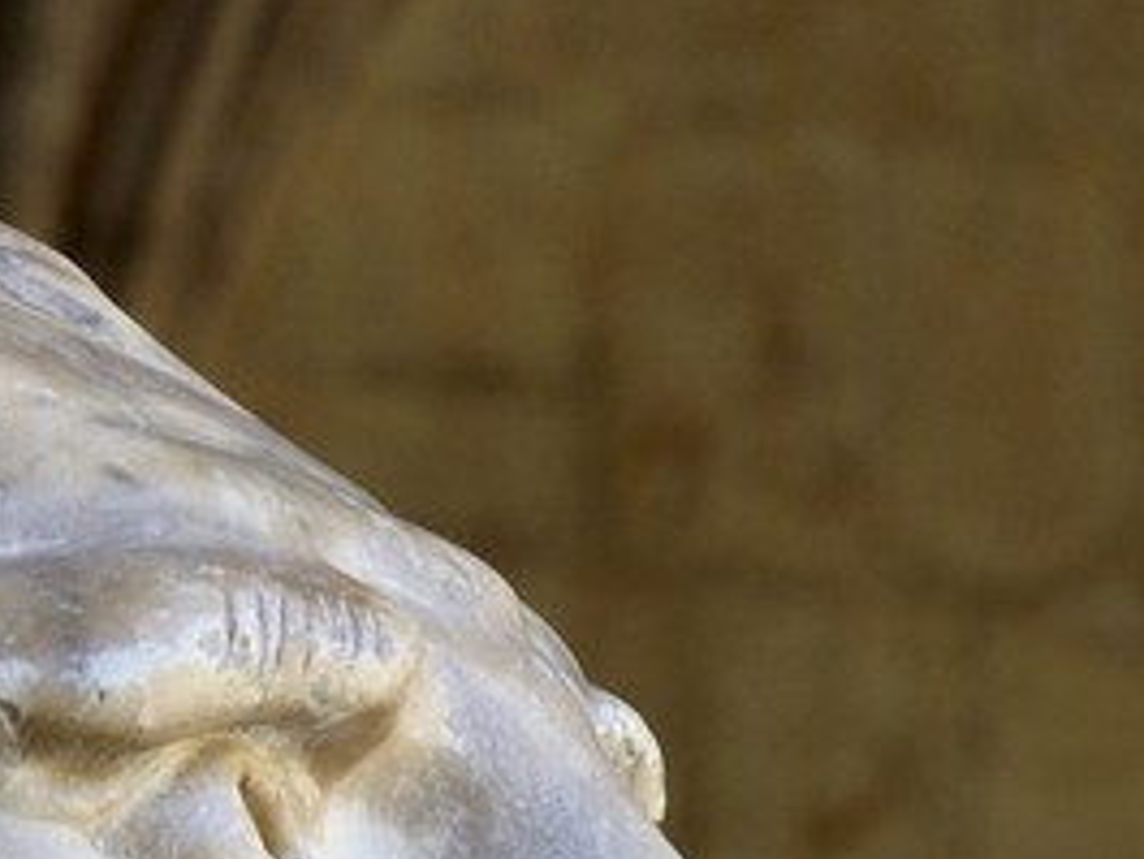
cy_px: 2676
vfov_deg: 4.7
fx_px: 9985
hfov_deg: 6.4
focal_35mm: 302
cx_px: -758
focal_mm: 52
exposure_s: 1/160
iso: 400
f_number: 8
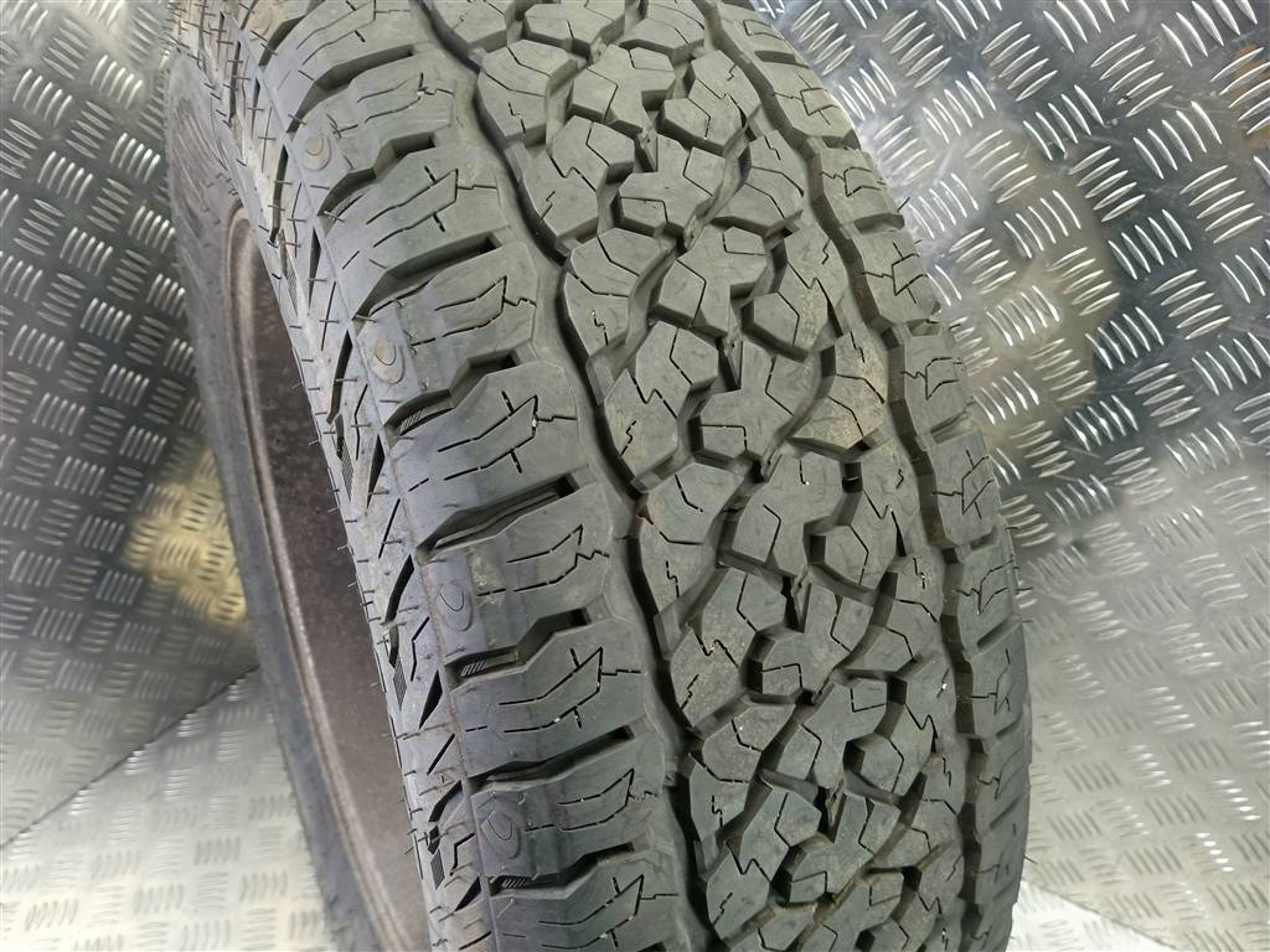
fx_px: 991
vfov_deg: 51.4
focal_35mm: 27
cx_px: 635
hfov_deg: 65.3
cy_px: 476
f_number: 1.6
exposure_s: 1/33.3
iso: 325
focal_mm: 4.11
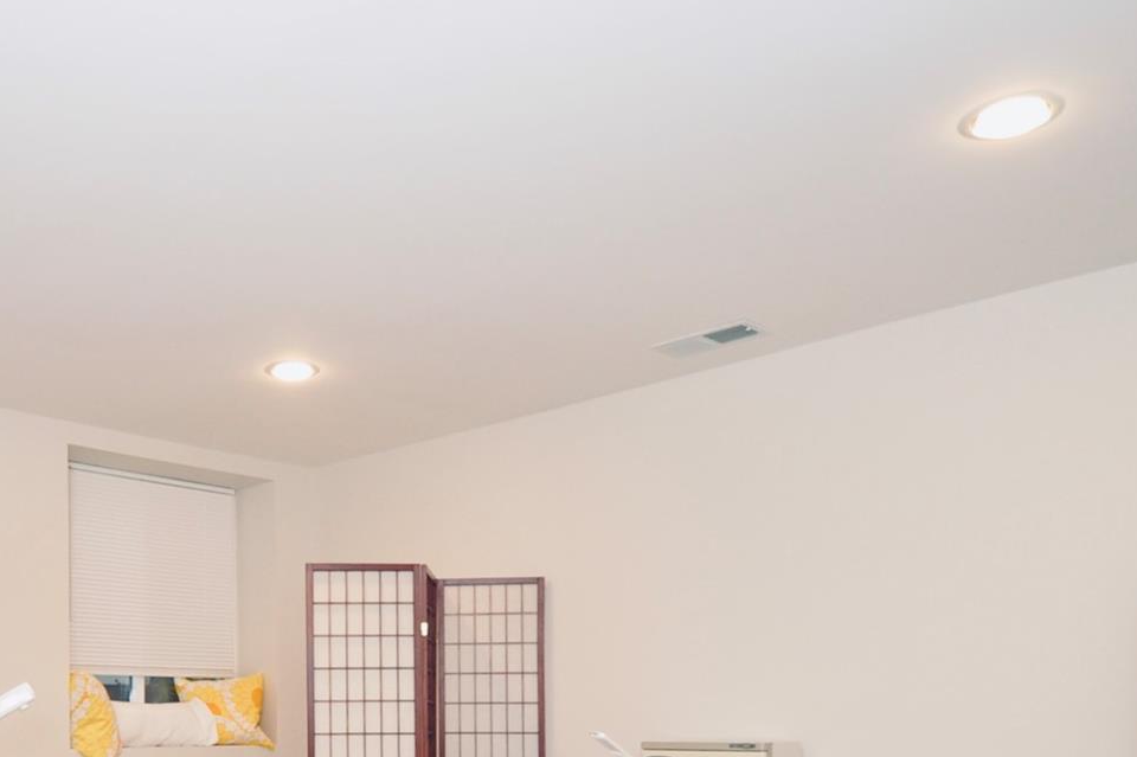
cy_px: 713
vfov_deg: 37.7
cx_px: 301
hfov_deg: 56.2
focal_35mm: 32
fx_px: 1010
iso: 500
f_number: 4
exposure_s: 1/60
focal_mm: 10
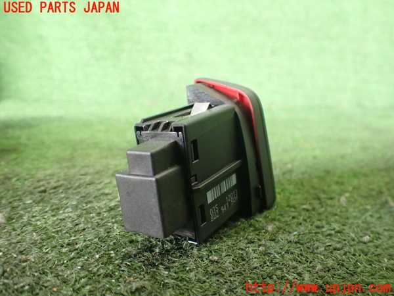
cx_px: 197
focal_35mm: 30
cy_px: 148
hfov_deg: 60.0
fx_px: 341
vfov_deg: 46.8
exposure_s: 1/50
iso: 800
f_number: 2.3
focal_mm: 5.4
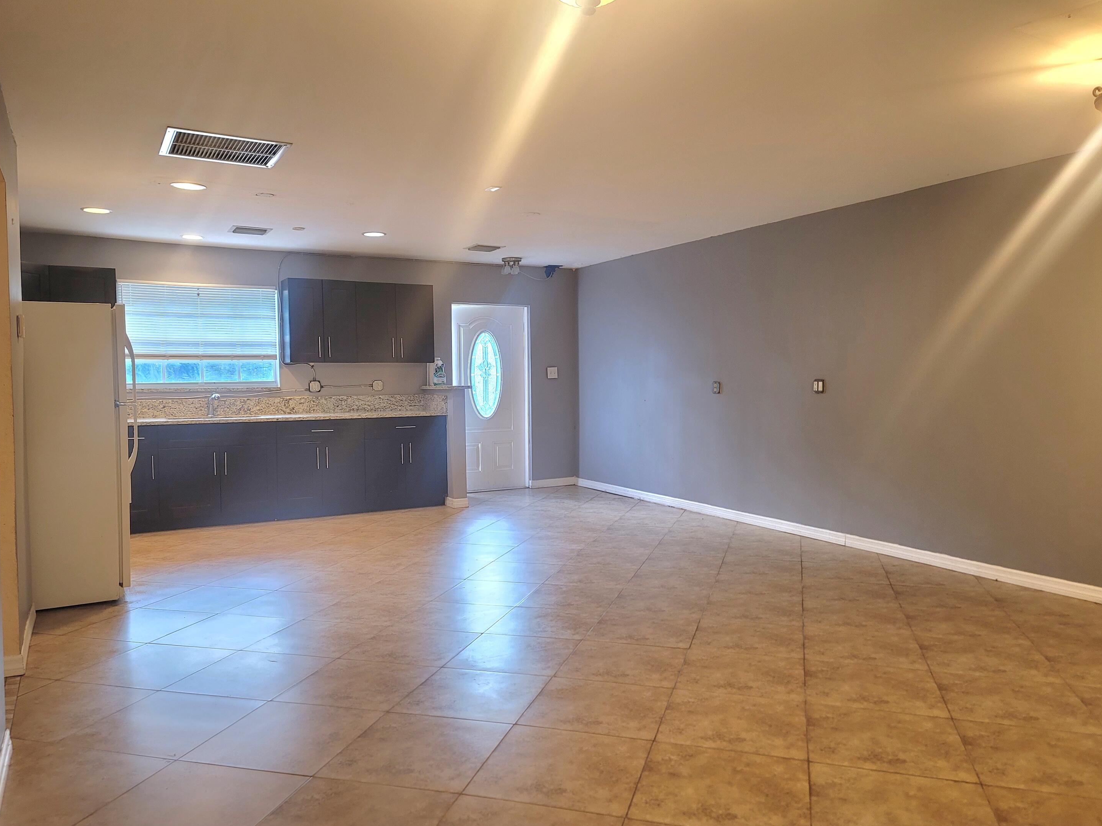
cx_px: 568
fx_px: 828
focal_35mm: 26
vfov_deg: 53.0
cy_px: 398
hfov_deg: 67.3
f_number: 1.8
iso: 200
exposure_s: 1/40
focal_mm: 7
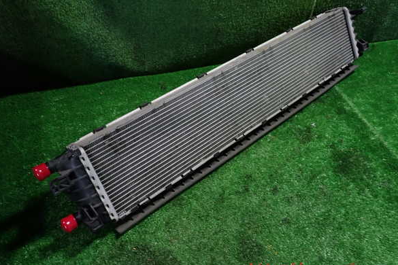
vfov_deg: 41.1
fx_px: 354
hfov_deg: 58.7
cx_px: 199
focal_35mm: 32
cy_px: 126
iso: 200
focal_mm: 5.4
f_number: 2.3
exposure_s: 1/30
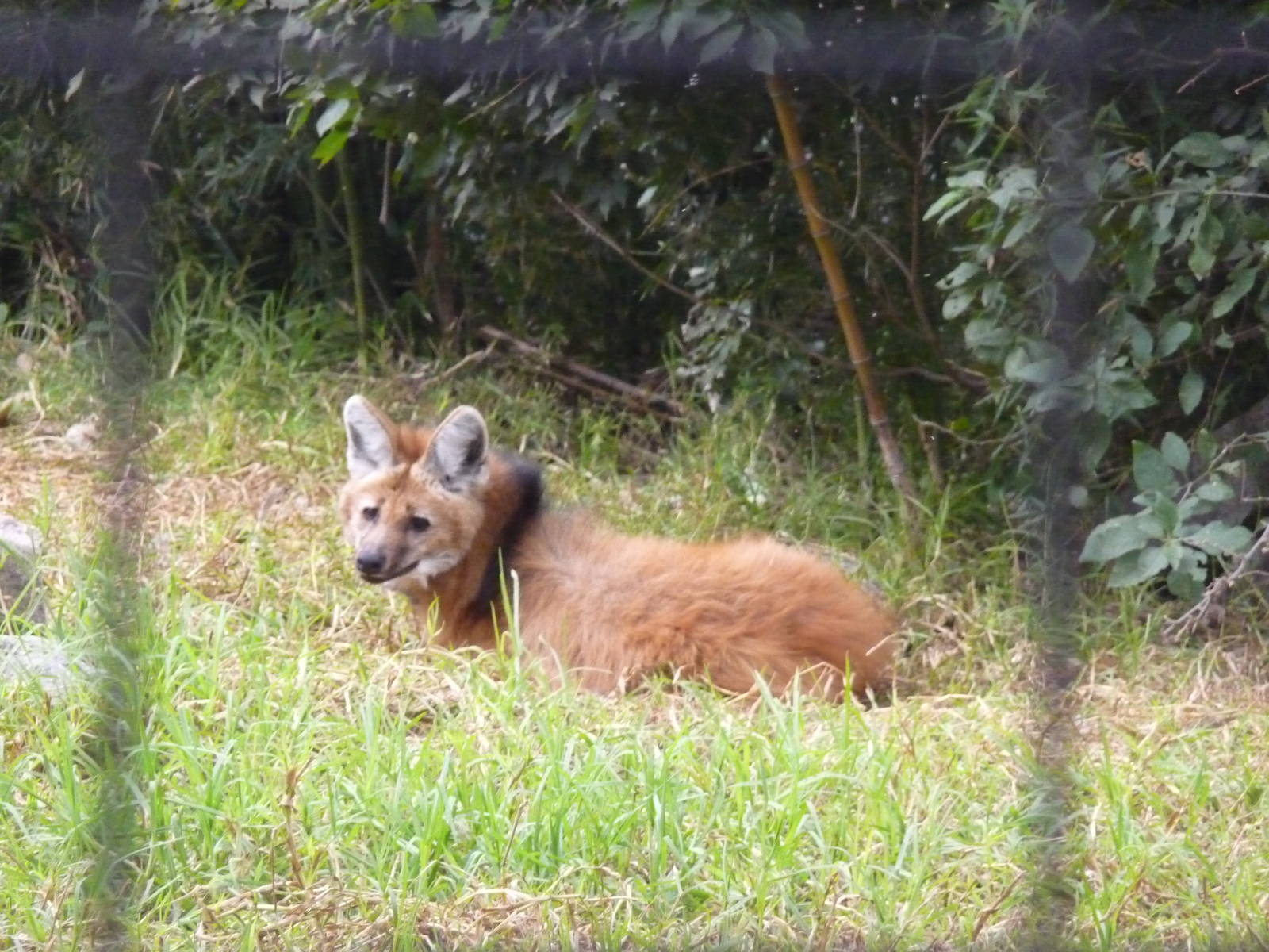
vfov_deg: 5.3
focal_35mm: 280
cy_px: 476
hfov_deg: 7.1
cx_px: 634
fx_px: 10265
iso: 800
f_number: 4.9
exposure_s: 1/160
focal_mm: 47
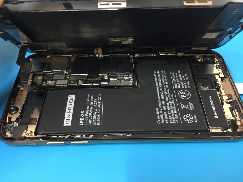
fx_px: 204
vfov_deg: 48.2
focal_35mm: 29
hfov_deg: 61.7
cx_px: 122
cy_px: 91
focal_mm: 4.15
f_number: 2.2
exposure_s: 1/15
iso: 125
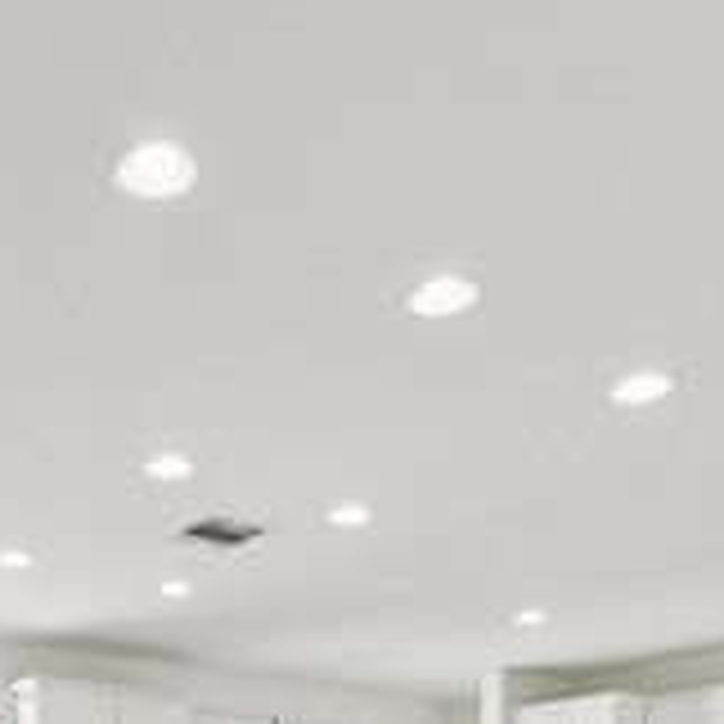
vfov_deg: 31.7
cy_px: 881
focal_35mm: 44
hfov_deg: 37.2
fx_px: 1041
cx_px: 162
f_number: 8
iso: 400
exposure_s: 1/30
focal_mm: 13
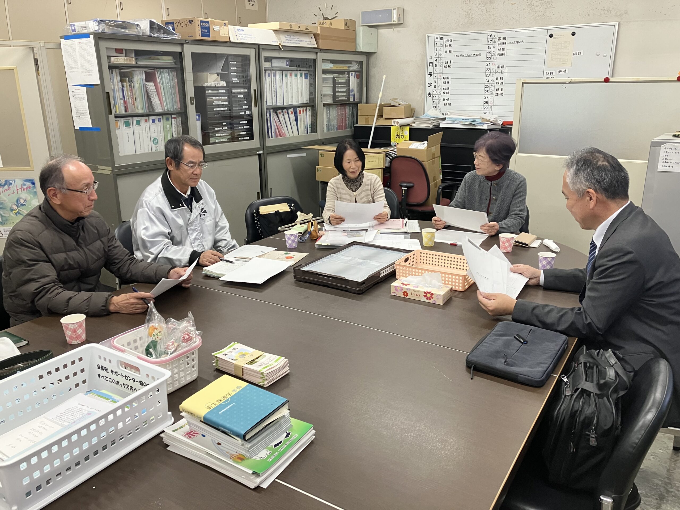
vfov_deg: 49.7
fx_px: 550
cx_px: 340
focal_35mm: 28
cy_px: 255
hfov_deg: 63.4
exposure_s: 1/60
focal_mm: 3.99
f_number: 1.8
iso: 125
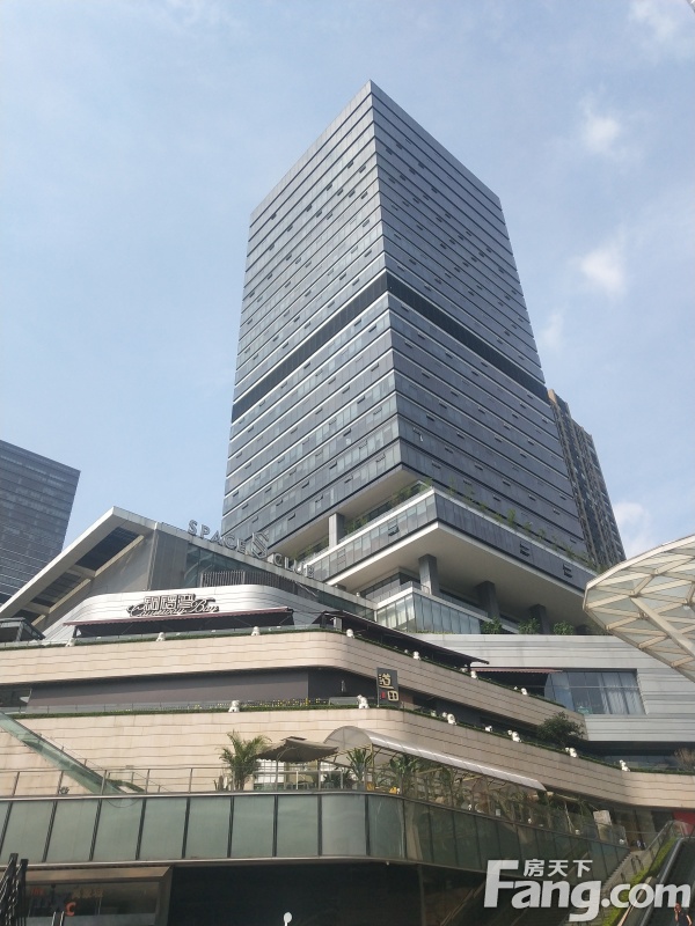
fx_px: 803
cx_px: 348
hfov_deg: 46.8
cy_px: 463
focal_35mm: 30
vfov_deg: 60.0
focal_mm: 3.95
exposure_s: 1/2086
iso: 50
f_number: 1.8
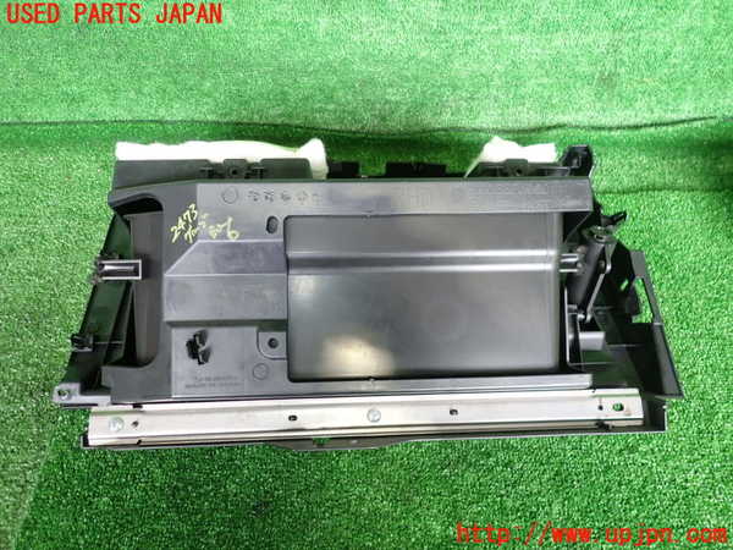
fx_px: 529
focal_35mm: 25
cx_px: 366
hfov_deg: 69.4
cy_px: 275
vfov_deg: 54.9
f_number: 2
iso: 200
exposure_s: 1/50
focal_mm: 4.5
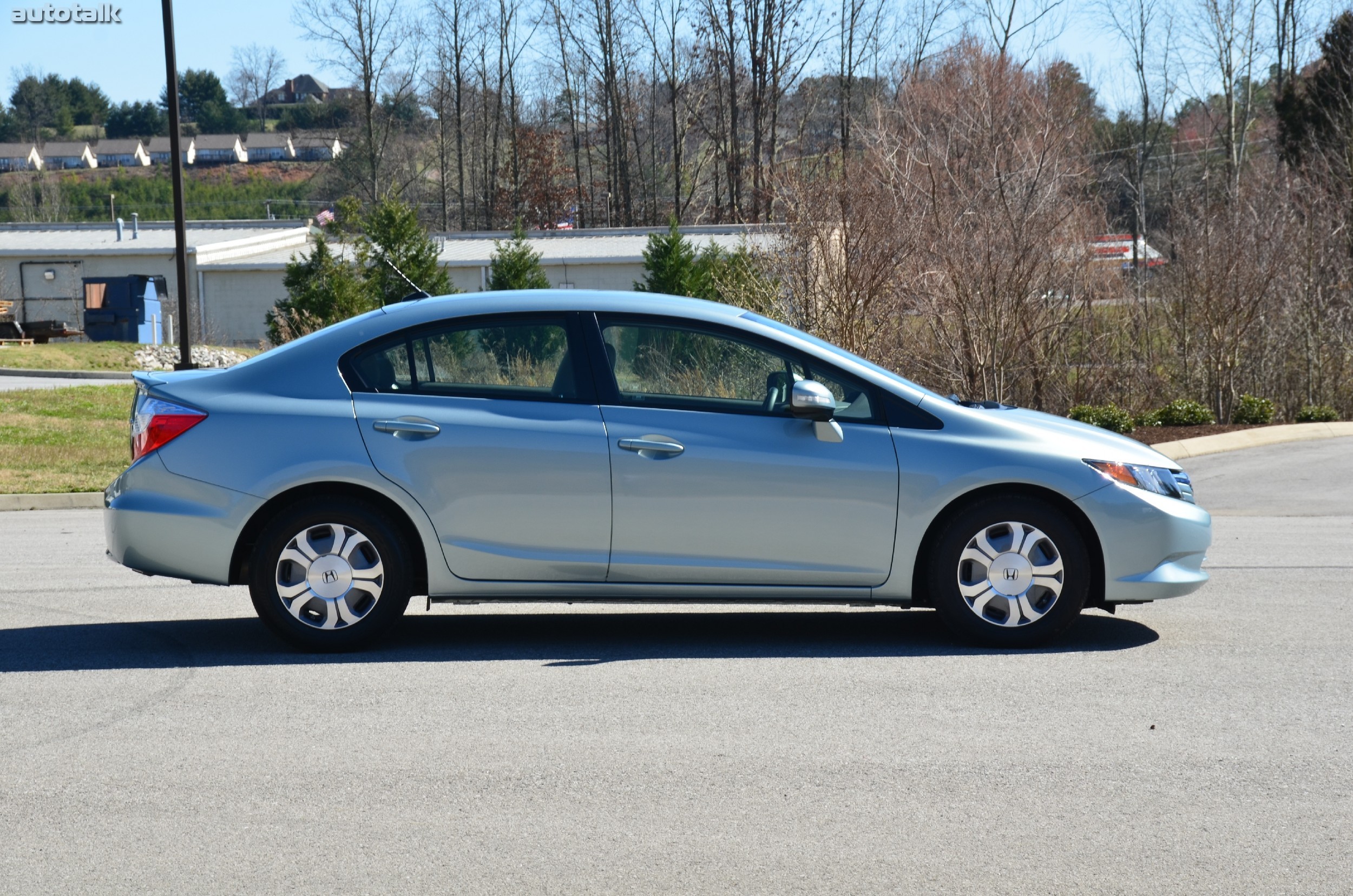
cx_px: 676
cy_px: 448
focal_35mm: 93
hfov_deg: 22.0
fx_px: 3488
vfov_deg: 14.6
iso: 160
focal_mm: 62
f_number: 11
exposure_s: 1/125
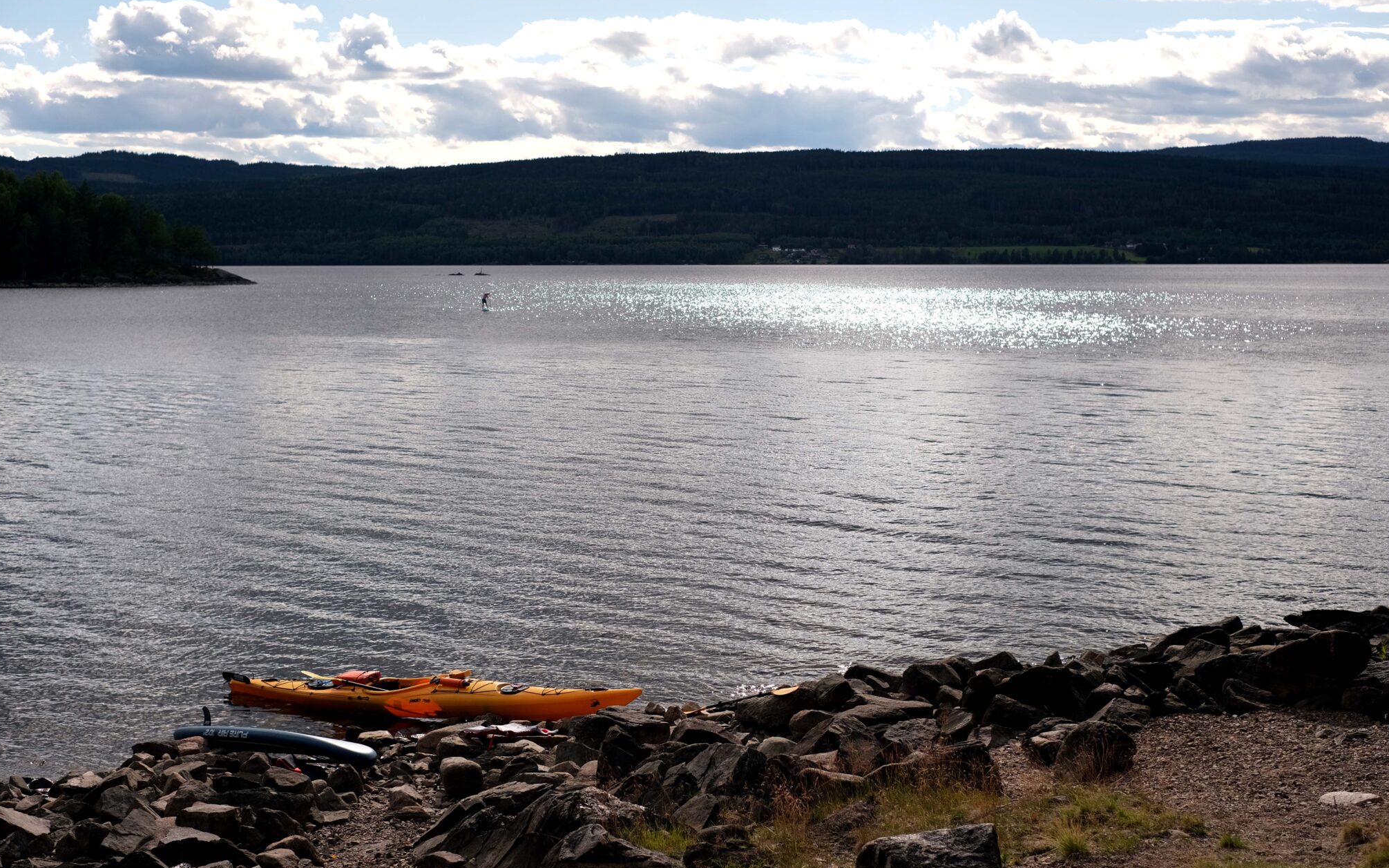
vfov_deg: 23.6
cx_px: 686
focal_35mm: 55
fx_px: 2082
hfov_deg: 36.9
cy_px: 442
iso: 320
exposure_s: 1/850
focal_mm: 35
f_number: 3.2
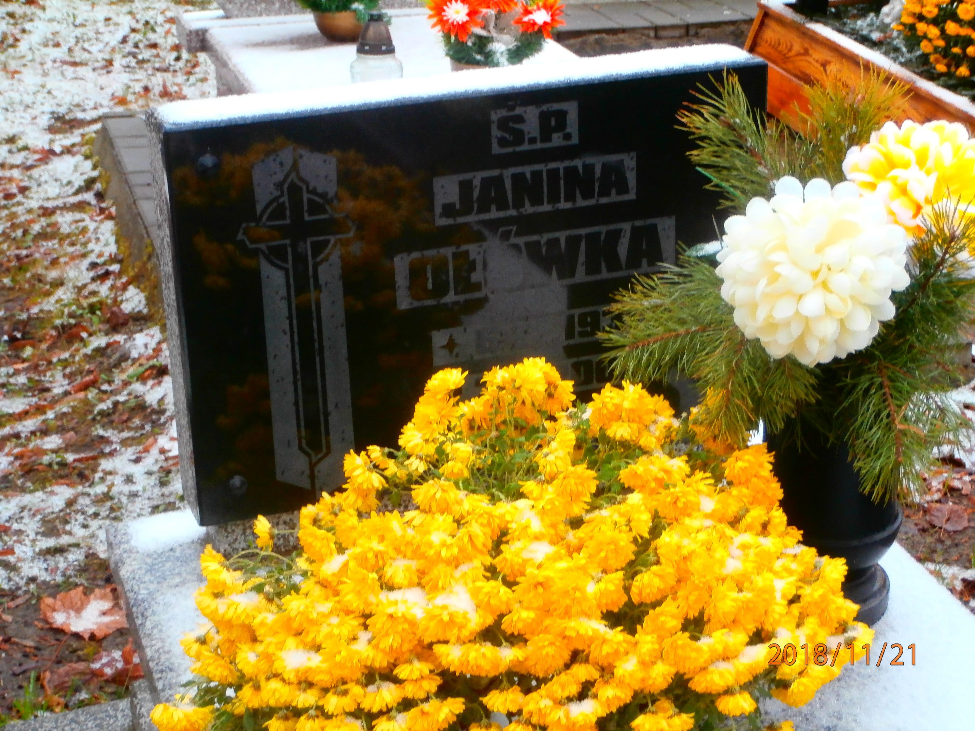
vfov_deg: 21.6
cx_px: 488
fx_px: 1915
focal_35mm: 68
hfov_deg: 28.6
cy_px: 366
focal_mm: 12.1
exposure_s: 1/50
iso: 200
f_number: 4.7
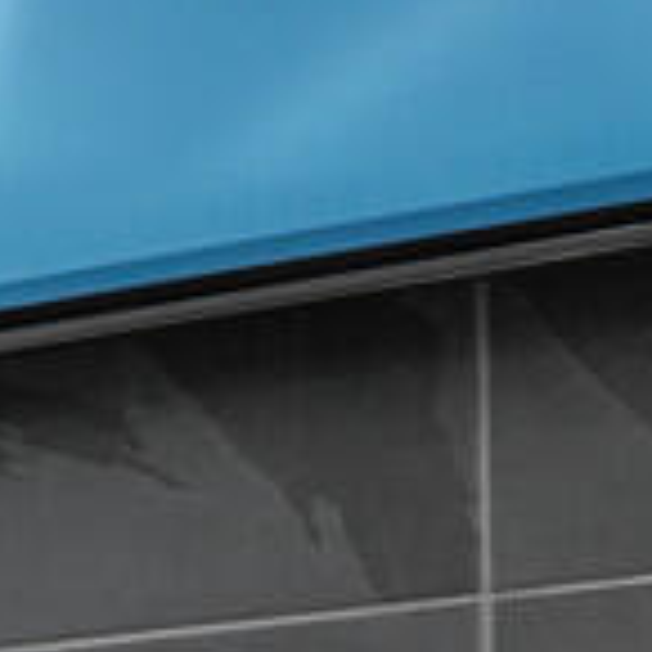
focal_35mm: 84
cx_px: -409
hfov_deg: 17.8
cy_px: 1365
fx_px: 1790
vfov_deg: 15.6
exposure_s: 1/60
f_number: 2.8
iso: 400
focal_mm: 14
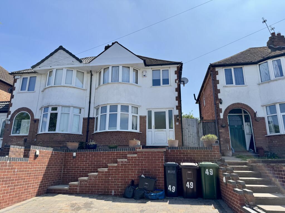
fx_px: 198
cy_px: 106
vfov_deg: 56.8
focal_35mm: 24
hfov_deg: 71.6
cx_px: 142
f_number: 1.78
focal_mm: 6.76
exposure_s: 1/4608
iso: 80
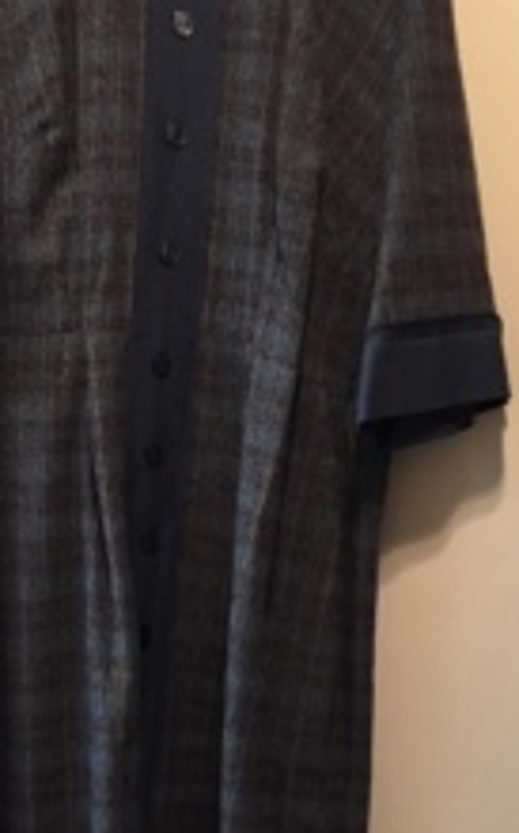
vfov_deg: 36.1
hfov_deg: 22.8
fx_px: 1271
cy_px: 534
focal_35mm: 56
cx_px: 114
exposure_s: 1/24
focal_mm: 4.15
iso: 250
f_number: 2.2
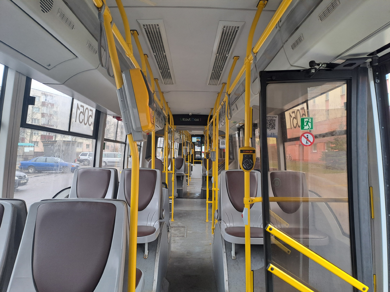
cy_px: 146
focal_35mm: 25
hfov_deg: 69.4
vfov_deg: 54.9
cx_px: 195
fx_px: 282
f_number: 1.8
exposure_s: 1/50
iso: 32
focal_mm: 4.65
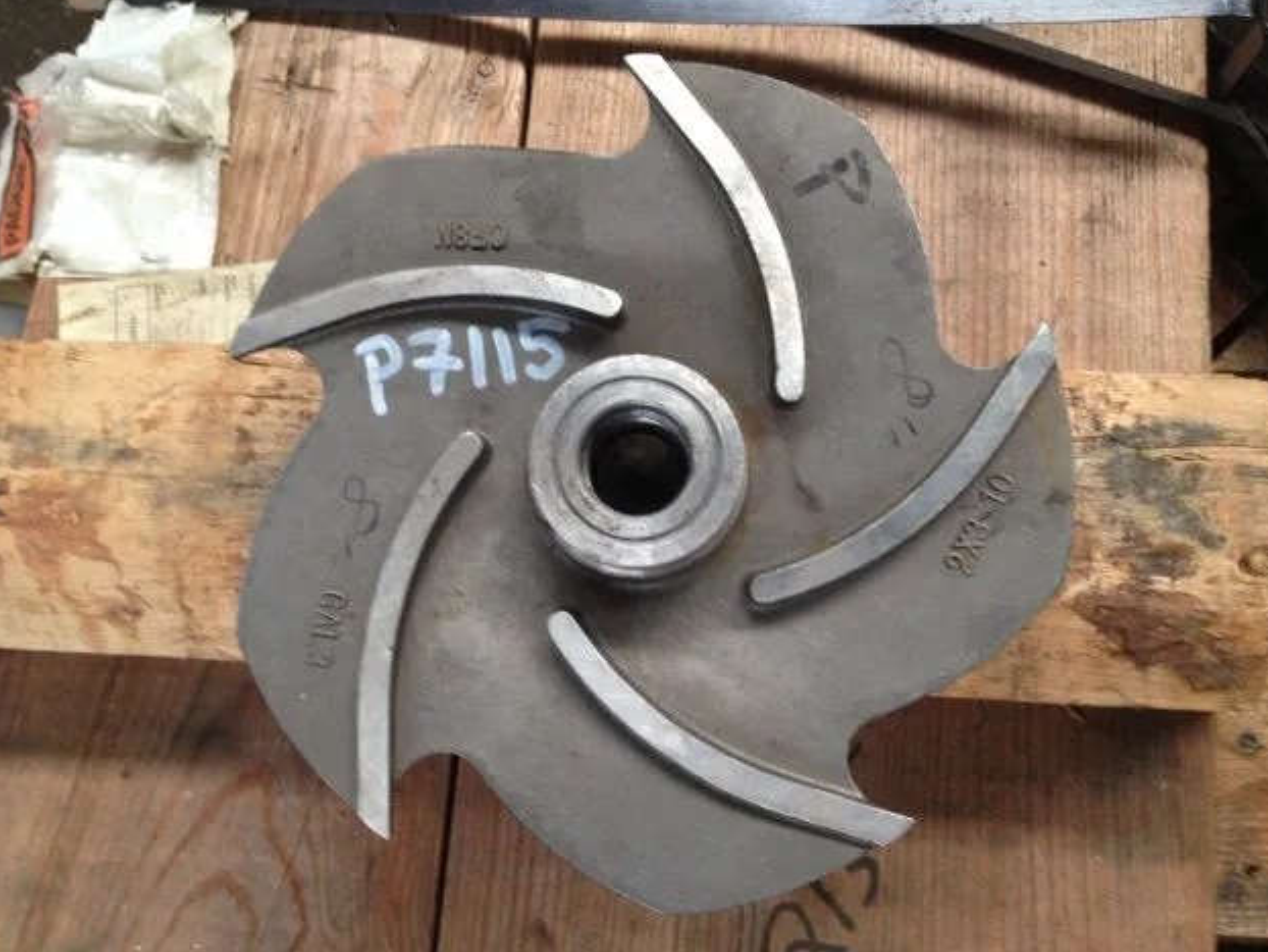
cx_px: 630
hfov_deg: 51.3
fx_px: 1319
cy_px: 465
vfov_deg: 39.7
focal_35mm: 36
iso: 80
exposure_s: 1/20
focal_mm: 4.28
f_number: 2.4
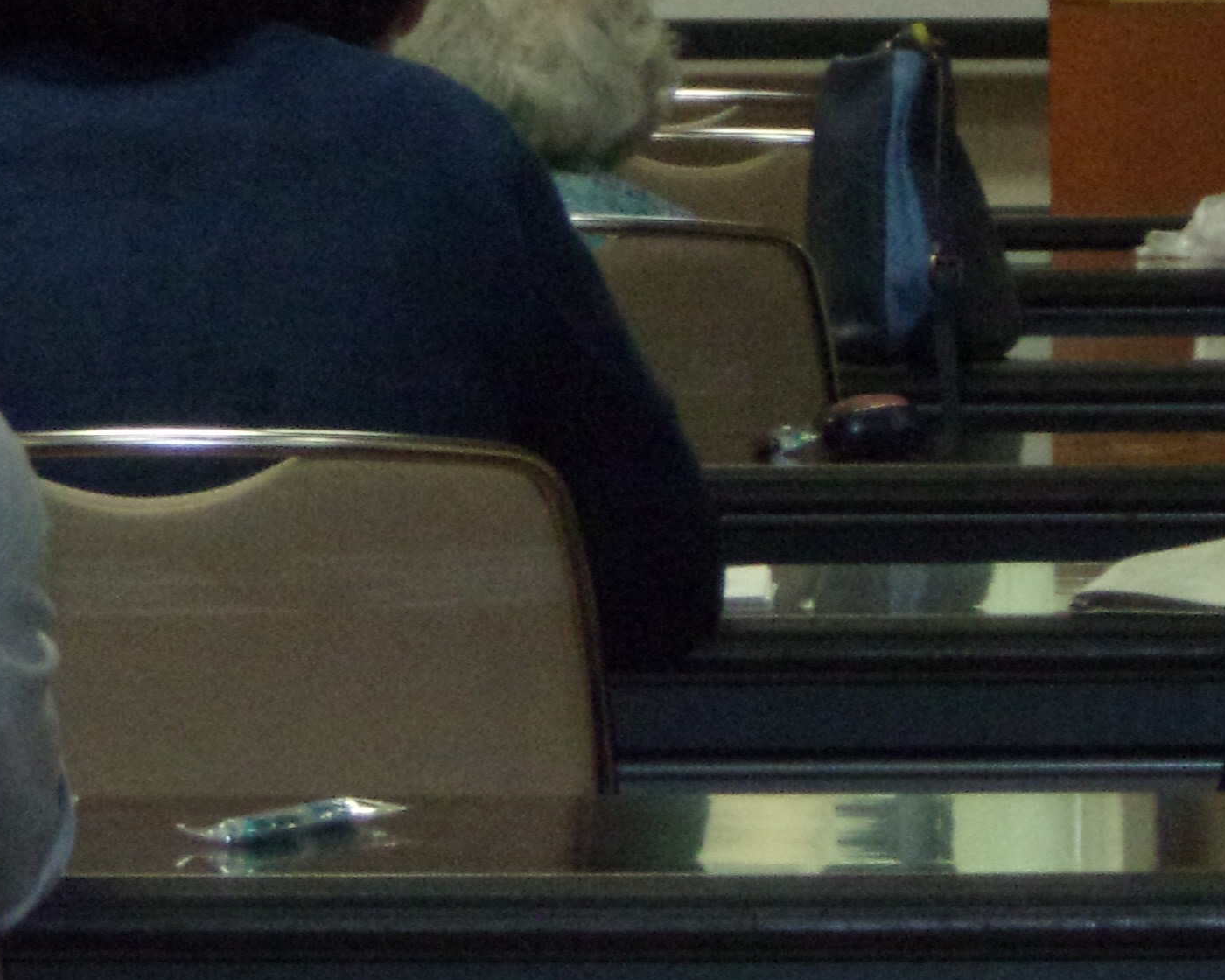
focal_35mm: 347
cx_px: 984
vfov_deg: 4.4
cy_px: -423
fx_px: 12581
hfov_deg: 5.6
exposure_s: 1/60
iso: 554
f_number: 6.6
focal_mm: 19.6
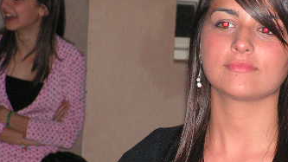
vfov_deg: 4.9
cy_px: 116
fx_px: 1885
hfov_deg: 8.7
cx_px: 273
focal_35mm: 247
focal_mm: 19.8
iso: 200
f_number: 3.4
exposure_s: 1/125
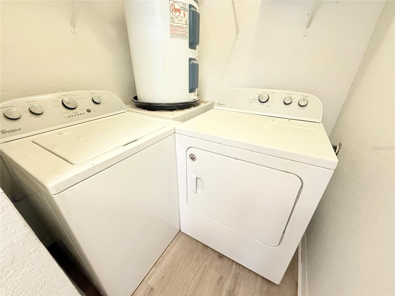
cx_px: 198
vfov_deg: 85.7
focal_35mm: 14
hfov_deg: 102.1
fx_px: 160
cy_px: 148
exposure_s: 1/60
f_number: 2.2
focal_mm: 2.22
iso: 640
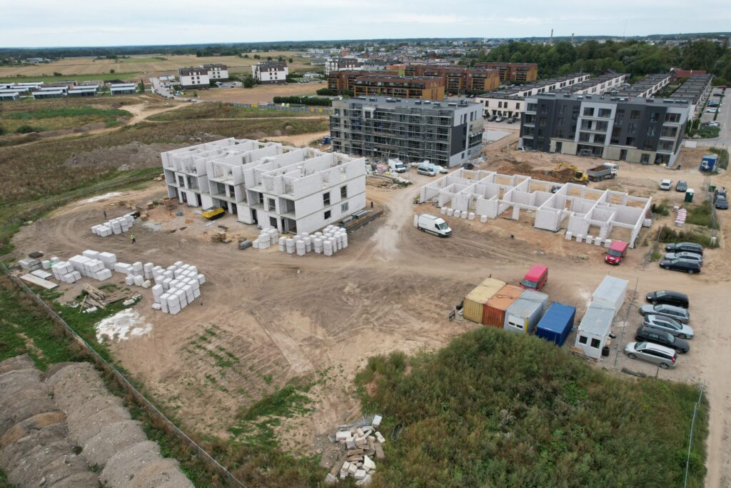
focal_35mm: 22
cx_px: 366
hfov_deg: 78.6
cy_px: 244
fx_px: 447
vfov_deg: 57.2
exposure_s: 1/1250
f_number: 2.8
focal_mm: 8.38
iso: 200
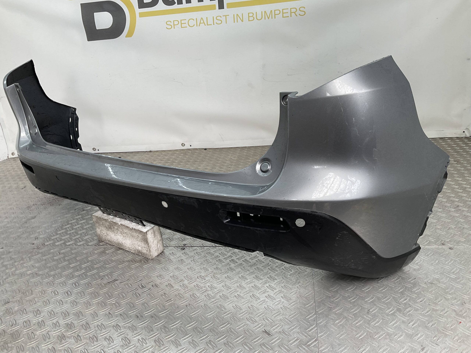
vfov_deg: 48.2
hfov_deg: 61.7
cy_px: 176
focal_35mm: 29
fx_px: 395
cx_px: 236
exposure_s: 1/121
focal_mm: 3
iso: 16
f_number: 1.8
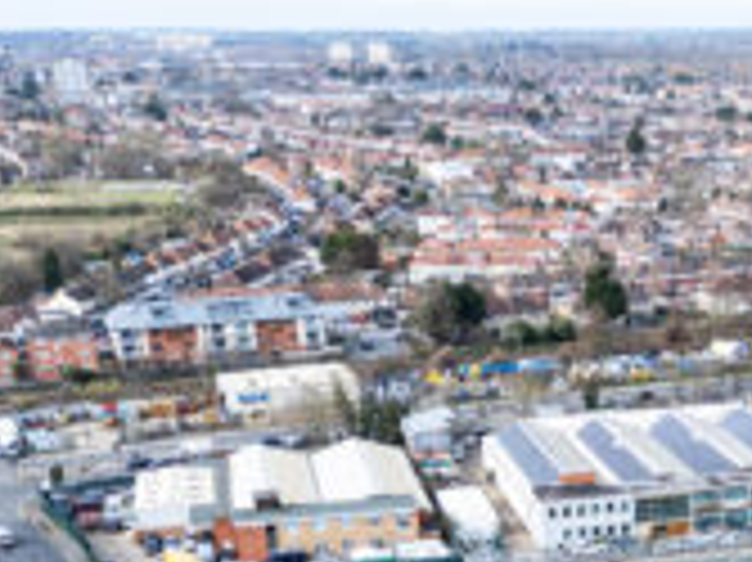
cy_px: 695
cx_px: 693
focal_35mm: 66
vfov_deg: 20.6
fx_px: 1433
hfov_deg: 28.2
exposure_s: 1/800
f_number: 1.7
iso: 100
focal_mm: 6.72
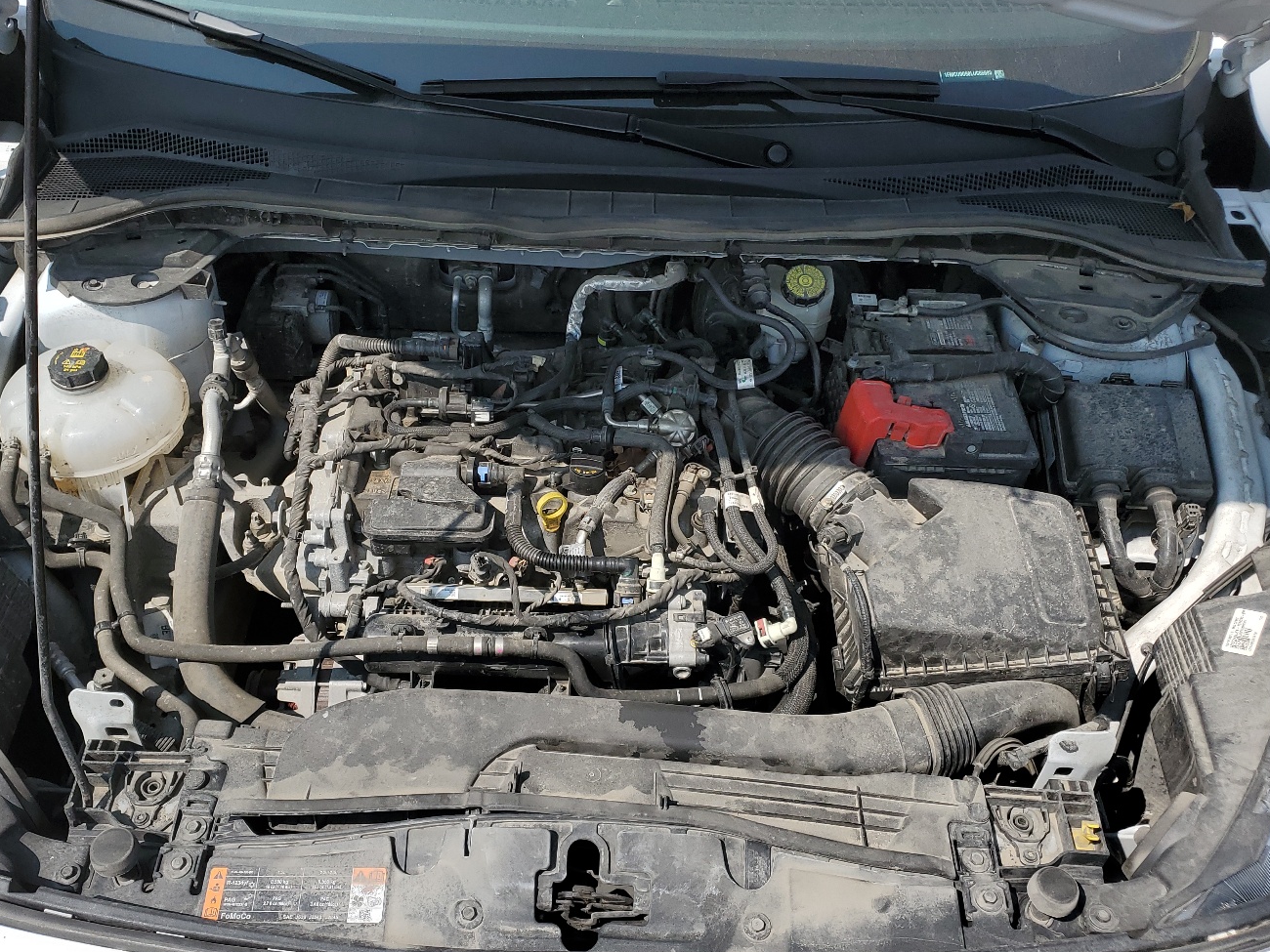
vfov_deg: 44.2
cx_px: 545
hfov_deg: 56.6
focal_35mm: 32
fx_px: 1174
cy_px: 469
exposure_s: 1/3333
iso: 50
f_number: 1.5
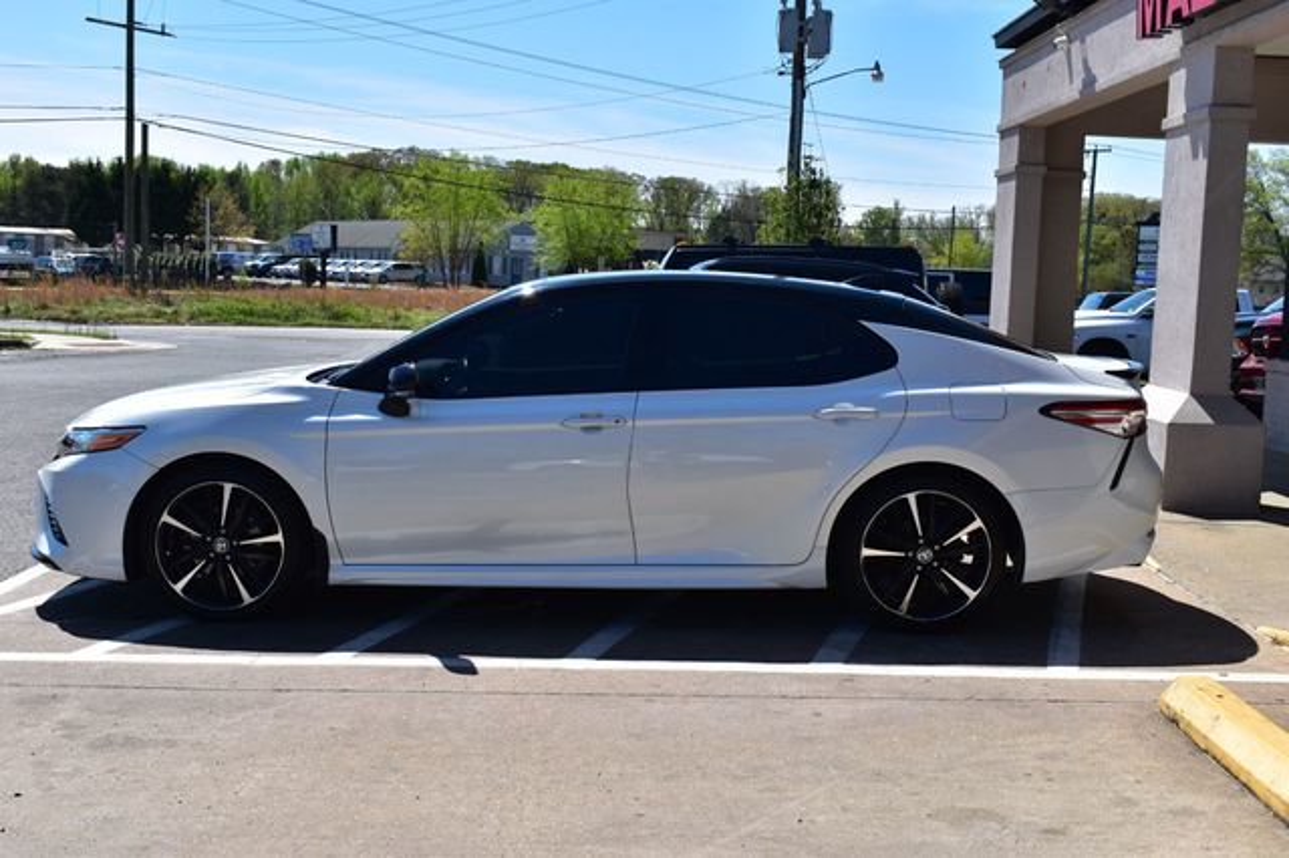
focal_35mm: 42
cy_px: 429
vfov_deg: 31.9
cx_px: 644
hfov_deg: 46.4
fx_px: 1503
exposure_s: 1/500
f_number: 11
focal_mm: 28
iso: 280
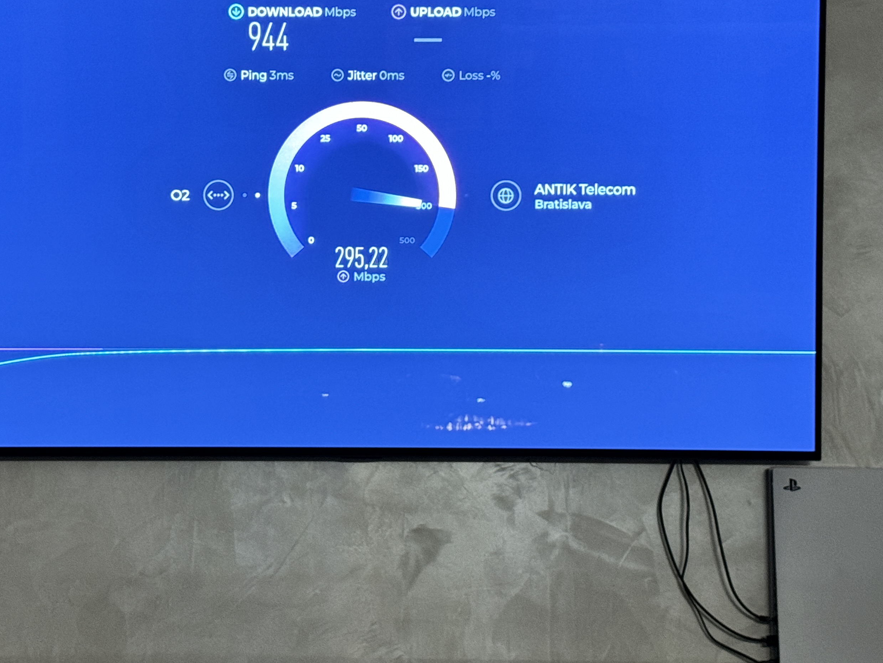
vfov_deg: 18.8
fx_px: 1990
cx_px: 331
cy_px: 182
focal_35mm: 78
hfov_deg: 24.9
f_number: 1.78
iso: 400
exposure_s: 1/40
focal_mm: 6.76
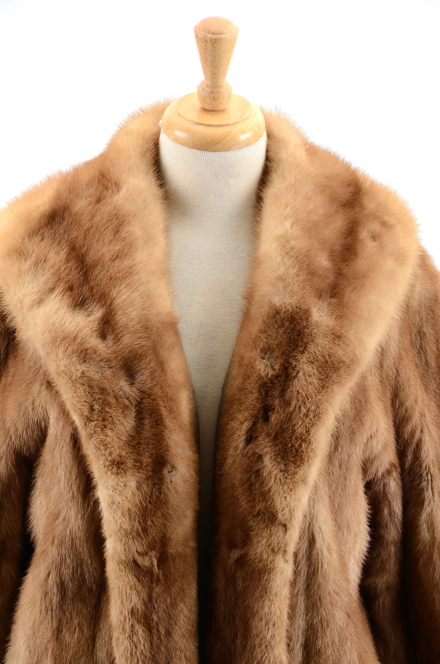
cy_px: 332
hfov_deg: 8.7
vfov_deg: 13.1
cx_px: 220
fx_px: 2900
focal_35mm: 158
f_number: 8
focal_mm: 105
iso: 160
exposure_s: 1/80
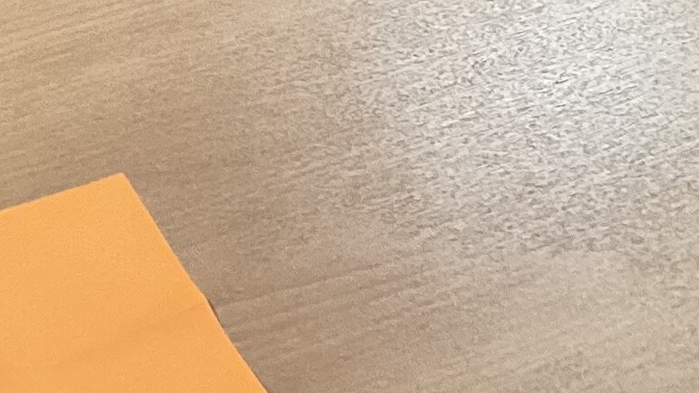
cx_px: 703
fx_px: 2614
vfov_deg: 7.9
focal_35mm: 141
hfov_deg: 15.0
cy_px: -569
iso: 160
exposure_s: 1/60
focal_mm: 3.3
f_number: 2.4
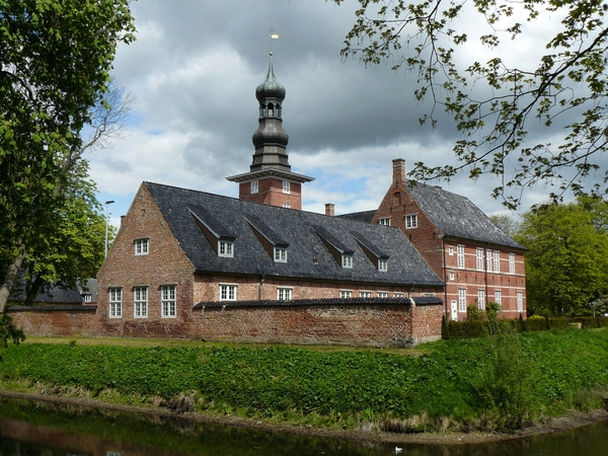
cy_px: 228
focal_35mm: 36
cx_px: 304
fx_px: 632
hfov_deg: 51.4
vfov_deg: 39.7
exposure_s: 1/500
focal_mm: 6
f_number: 5.6
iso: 100
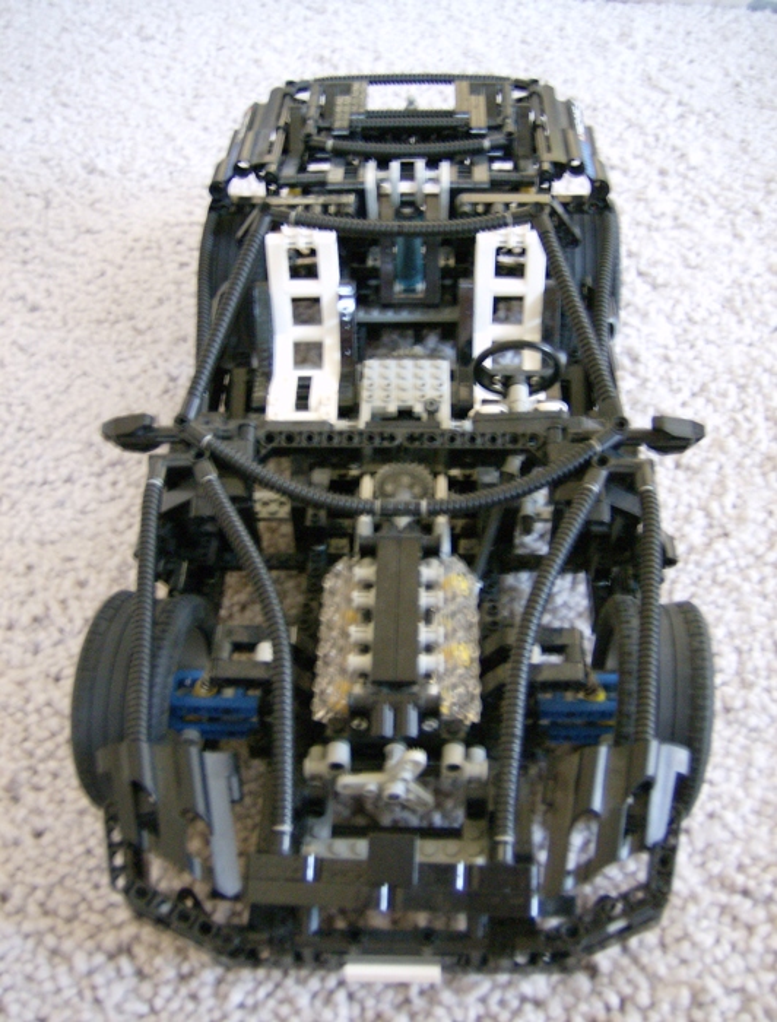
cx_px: 388
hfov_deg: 40.0
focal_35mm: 36
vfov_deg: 51.1
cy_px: 511
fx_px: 1068
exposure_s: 1/8.12
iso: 200
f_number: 2.8
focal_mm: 6
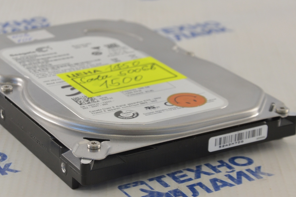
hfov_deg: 16.1
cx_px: 104
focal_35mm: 127
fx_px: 1043
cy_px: 91
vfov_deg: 10.8
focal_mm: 50
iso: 400
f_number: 7.1
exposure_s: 1/50
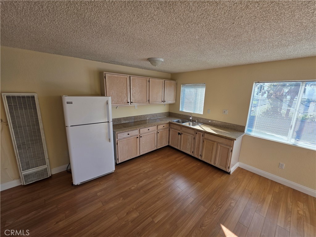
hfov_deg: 106.2
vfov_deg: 89.9
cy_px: 118
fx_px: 119
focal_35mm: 13
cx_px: 158
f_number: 1.9
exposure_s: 1/120
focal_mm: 2.2
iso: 25
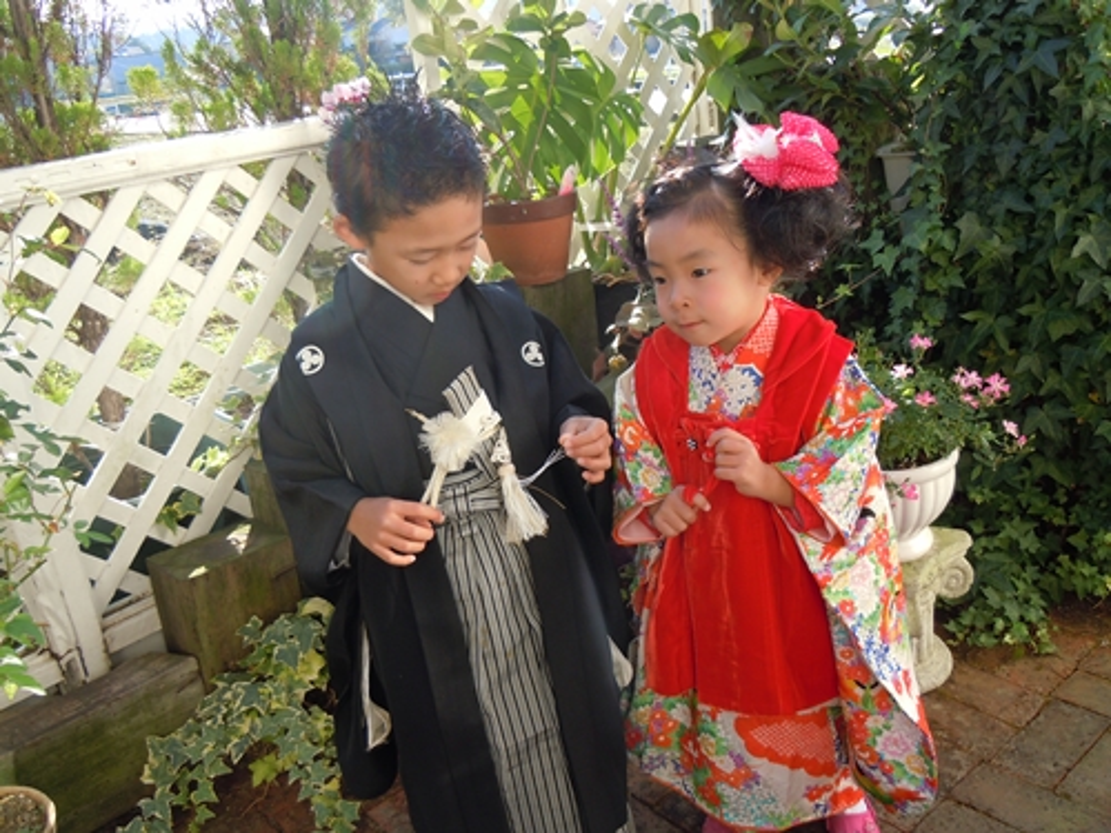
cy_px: 416
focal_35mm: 30
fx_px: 963
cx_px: 556
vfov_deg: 46.8
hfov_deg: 60.0
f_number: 3.5
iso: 100
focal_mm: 5.4
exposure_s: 1/125
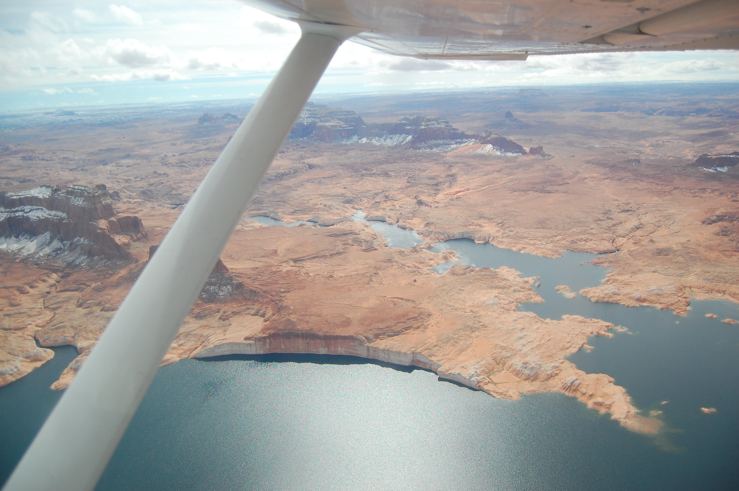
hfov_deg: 67.4
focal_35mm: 27
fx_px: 554
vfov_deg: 47.8
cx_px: 370
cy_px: 246
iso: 400
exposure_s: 1/4000
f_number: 3.5
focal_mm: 18
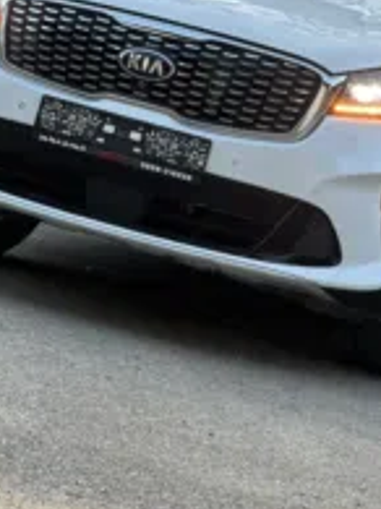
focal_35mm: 158
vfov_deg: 12.5
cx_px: 269
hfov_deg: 9.4
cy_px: 110
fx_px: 2321
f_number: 2.8
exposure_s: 1/121
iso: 125
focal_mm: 9
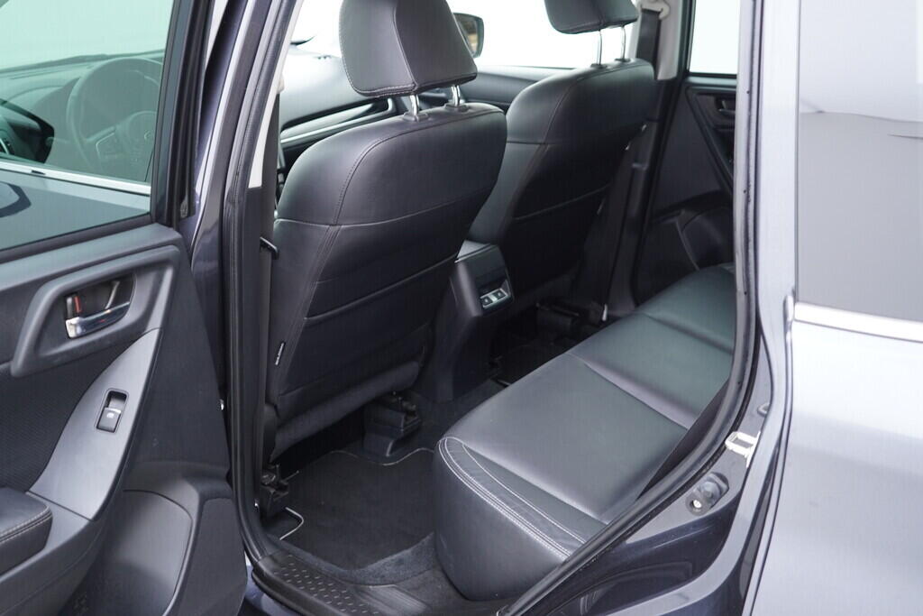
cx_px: 462
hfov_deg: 53.1
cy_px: 308
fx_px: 923
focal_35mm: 36
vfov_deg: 36.9
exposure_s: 1/40
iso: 400
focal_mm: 24
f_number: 2.8
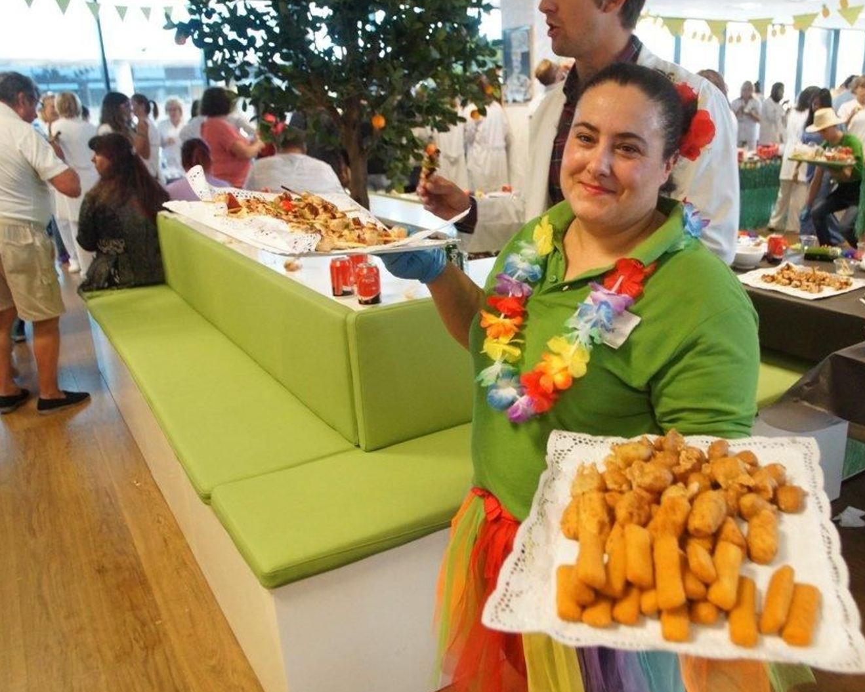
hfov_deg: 44.5
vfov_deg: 36.5
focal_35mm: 41
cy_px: 348
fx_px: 1050
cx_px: 524
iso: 1600
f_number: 4
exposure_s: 1/100
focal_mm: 24
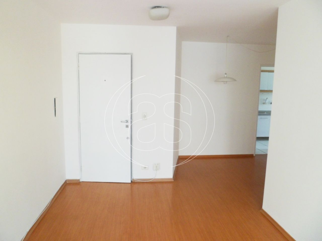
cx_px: 161
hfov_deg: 67.3
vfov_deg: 53.1
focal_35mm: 26
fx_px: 242
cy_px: 120
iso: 100
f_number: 3.3
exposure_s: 1/125
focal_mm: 4.9
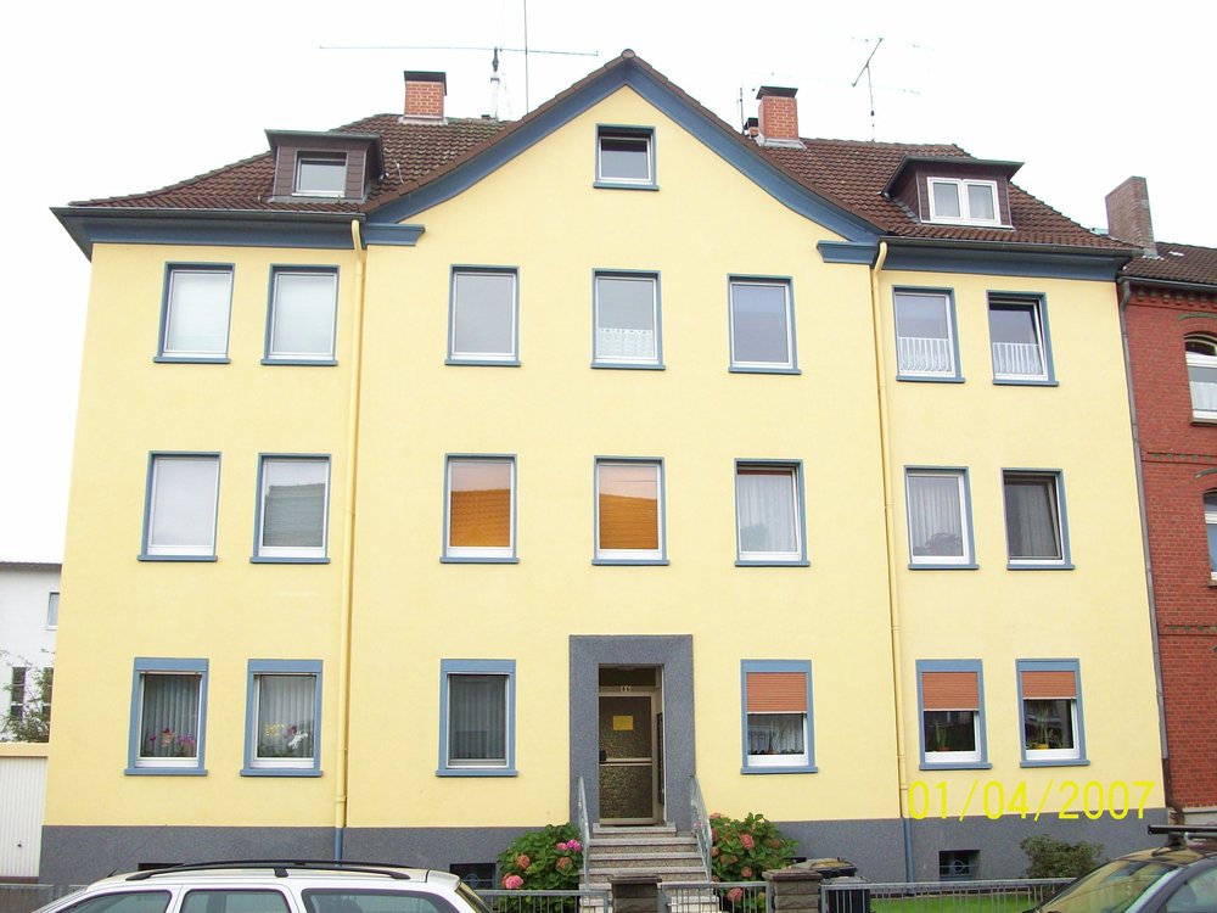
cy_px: 456
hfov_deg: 54.0
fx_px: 1195
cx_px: 608
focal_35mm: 34
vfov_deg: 41.8
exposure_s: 1/285
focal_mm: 5.7
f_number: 2.8
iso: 80
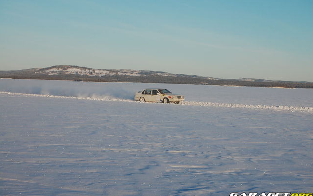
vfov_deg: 15.5
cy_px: 95
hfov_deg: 24.5
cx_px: 156
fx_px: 721
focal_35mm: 85
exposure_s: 1/320
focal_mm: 55
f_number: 10
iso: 200
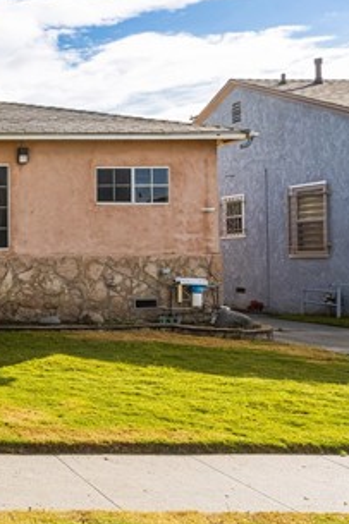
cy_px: 250
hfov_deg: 25.1
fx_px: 611
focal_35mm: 42
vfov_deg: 46.4
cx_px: -162
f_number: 13
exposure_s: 1/200
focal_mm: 20
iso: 100
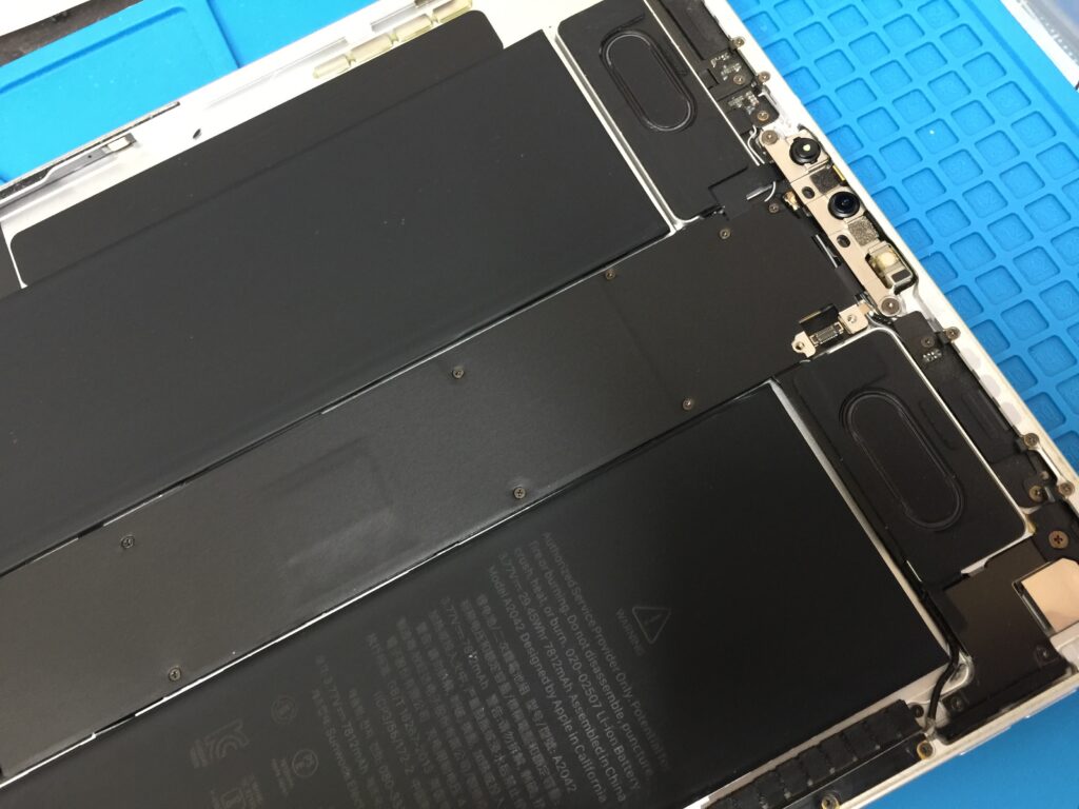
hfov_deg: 61.7
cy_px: 404
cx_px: 540
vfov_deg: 48.2
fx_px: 904
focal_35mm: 29
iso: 80
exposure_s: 1/15
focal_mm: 4.15
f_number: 2.2
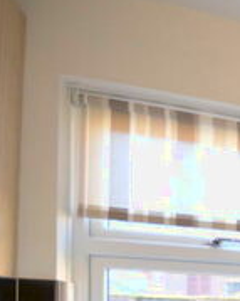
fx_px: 489
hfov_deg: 15.4
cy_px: 329
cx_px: 569
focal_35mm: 55
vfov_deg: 30.6
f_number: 5
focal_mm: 10
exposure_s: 1/100
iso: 1400
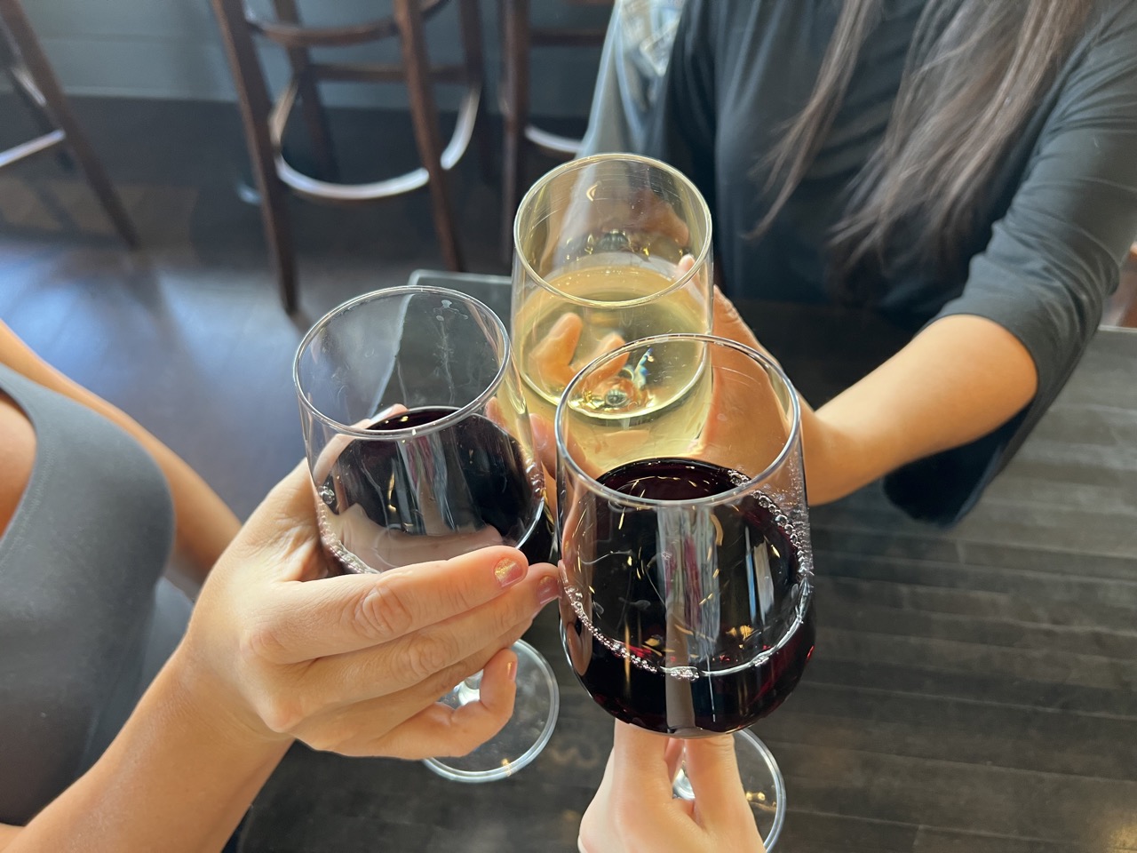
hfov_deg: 67.3
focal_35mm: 26
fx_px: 854
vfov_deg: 53.1
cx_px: 568
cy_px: 426
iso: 125
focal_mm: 5.7
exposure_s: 1/60
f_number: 1.5
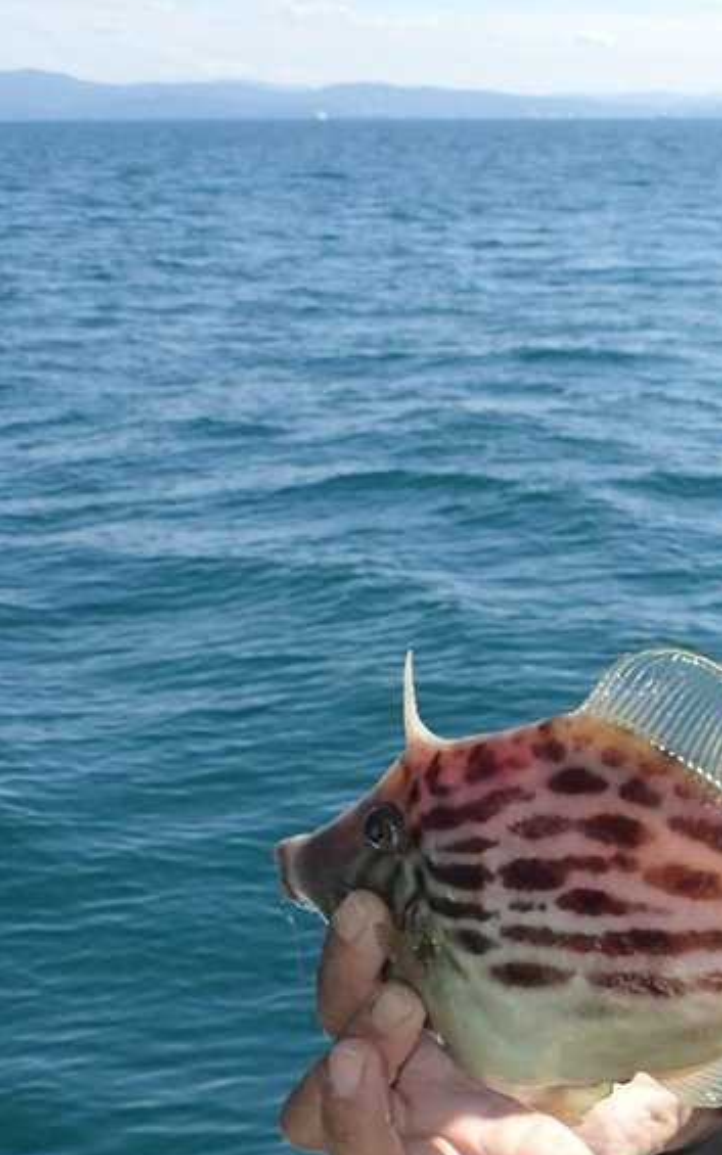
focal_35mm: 60
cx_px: 1207
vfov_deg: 33.8
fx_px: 1889
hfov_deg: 18.2
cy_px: 750
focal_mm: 4.5
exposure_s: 1/160
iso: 100
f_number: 8
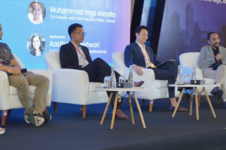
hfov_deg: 22.7
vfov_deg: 15.3
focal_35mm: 89
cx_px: 65
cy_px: 45
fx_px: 558
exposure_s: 1/125
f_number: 2.8
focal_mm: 50
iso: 1000
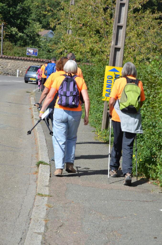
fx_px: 865
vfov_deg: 16.1
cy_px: 122
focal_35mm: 128
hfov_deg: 10.7
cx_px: 81
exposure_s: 1/125
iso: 100
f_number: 13
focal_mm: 85
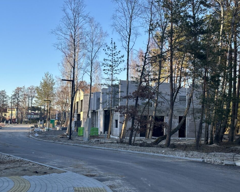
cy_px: 98
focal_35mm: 51
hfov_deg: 36.6
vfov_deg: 29.7
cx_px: 129
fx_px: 362
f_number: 1.78
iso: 64
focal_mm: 6.86
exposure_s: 1/1073
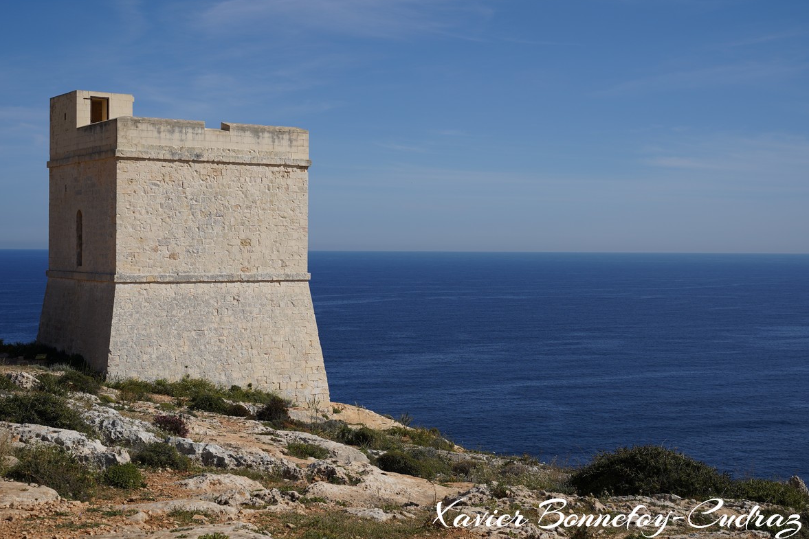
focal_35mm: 53
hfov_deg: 37.5
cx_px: 399
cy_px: 271
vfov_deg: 25.5
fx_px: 1191
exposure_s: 1/800
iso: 100
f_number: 7.1
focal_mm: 52
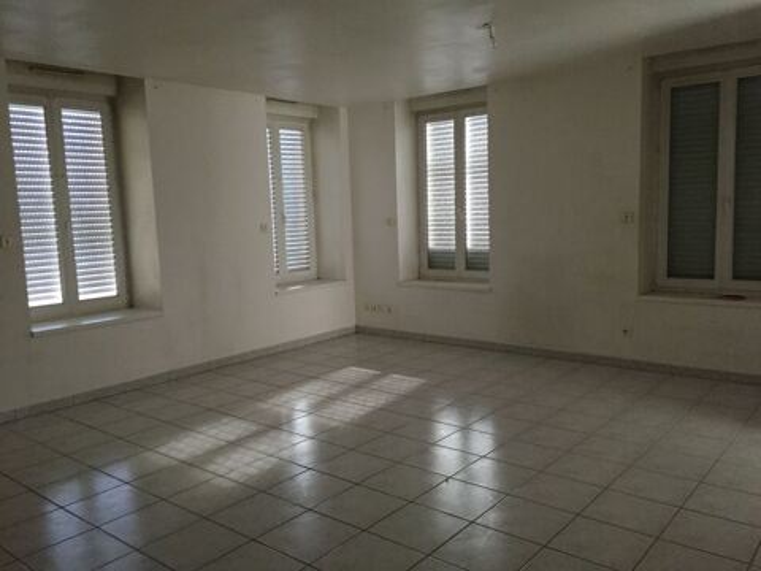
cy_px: 286
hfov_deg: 61.7
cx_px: 380
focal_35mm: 29
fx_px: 638
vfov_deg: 48.2
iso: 250
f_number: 2.2
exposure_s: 1/17
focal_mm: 4.15
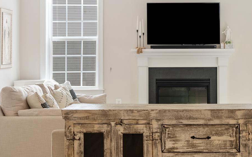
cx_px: 184
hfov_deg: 29.4
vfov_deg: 18.8
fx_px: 474
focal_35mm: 69
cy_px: 43
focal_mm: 30
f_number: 8
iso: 250
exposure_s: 1/15
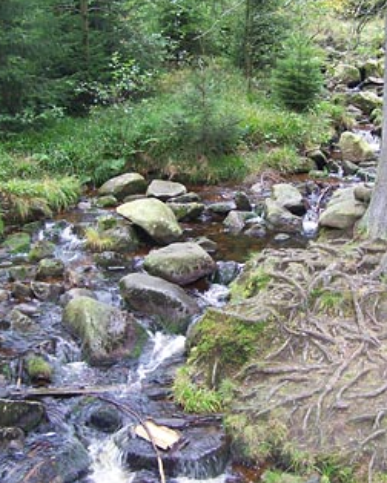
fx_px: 716
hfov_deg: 30.1
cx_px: 253
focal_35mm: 50
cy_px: 240
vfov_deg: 37.3
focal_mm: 6.3
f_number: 2.8
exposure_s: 1/30
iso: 100
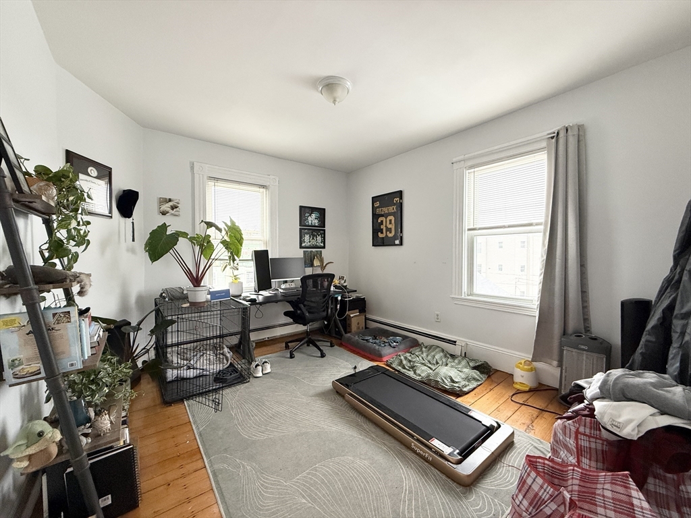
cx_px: 346
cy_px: 259
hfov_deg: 102.1
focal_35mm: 14
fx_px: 279
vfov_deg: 85.7
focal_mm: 2.22
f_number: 2.2
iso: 320
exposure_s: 1/120
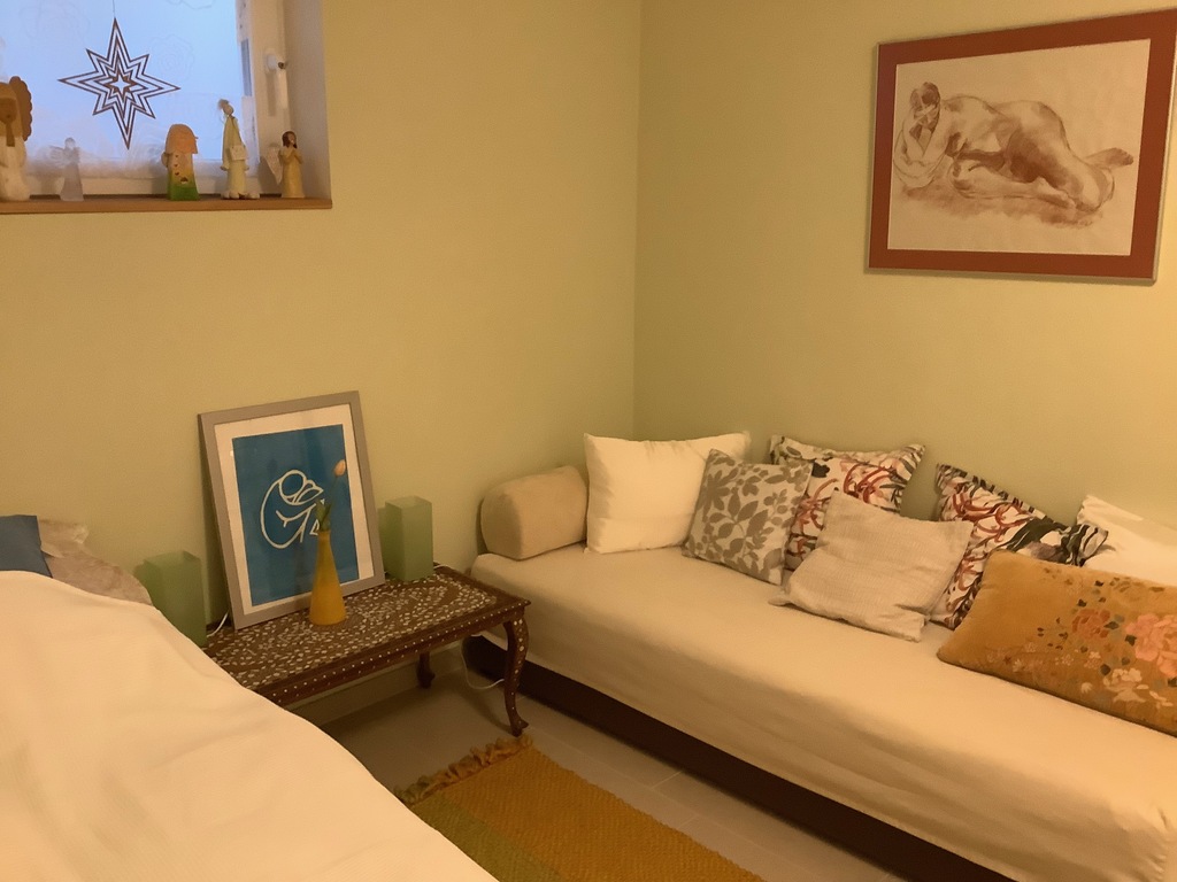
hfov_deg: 58.4
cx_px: 588
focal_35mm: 31
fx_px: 1054
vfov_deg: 45.4
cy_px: 441
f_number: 2.4
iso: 250
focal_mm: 3.3
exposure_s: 1/33
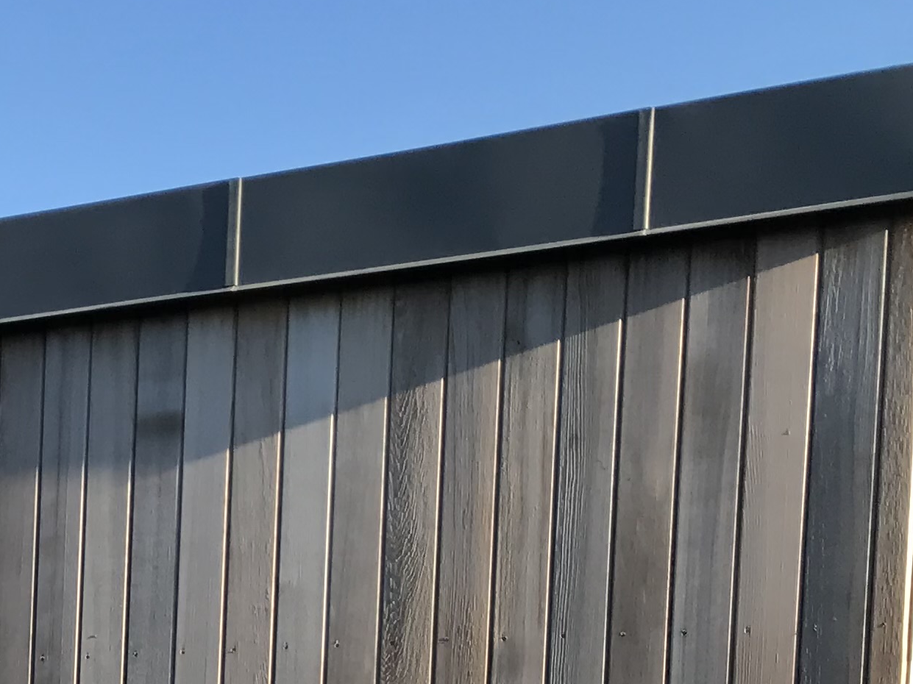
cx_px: -414
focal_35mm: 91
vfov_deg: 15.1
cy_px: 1008
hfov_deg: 19.2
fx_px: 2399
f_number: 1.8
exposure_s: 1/818
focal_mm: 3.99
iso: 20
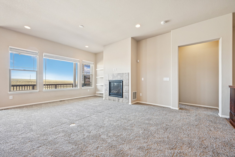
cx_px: 118
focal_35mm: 14
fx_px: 91
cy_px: 78
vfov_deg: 81.2
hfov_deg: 104.3
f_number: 10
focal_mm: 14
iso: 200
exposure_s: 1/15
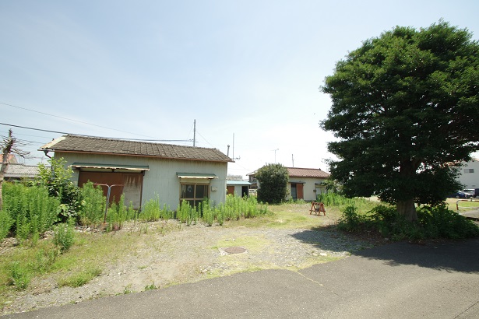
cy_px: 160
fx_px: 200
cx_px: 240
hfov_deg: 100.4
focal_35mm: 15
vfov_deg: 77.3
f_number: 7.1
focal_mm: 10
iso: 100
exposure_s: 1/250
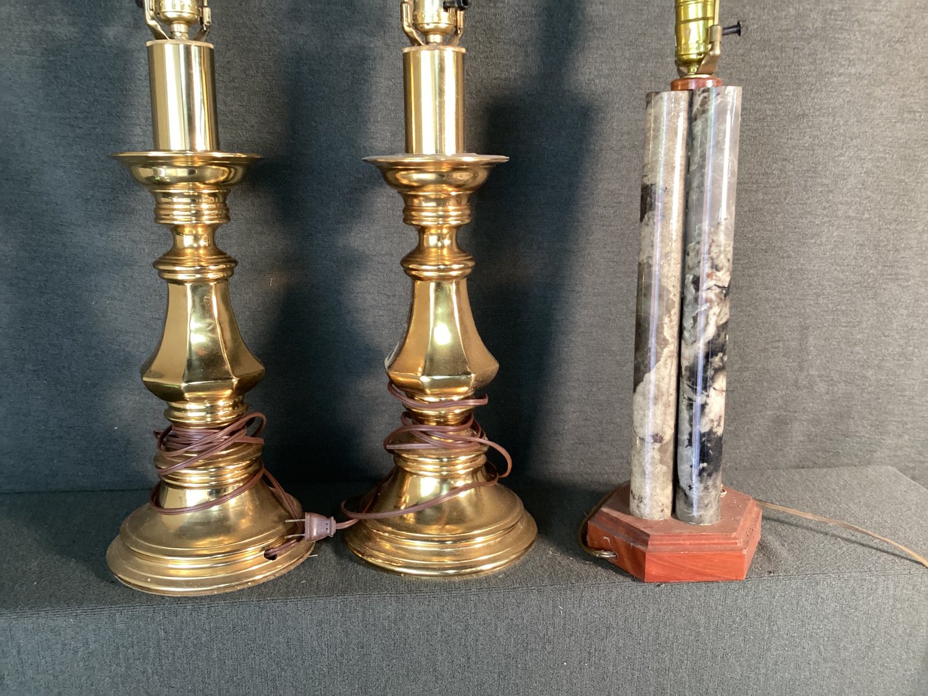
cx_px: 464
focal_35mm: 31
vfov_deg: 45.4
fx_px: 831
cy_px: 348
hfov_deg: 58.3
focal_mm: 3.3
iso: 320
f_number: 2.4
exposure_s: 1/40
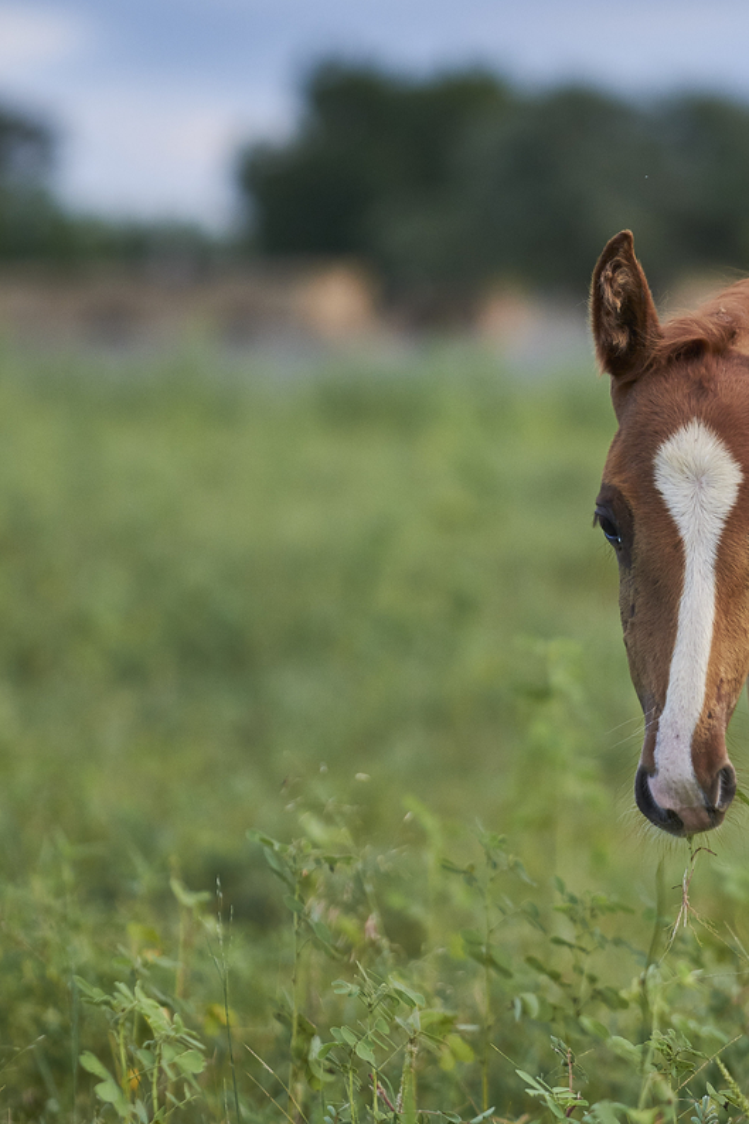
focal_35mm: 204
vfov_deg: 10.1
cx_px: 588
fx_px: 6369
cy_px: 565
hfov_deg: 6.7
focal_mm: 90
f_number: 2
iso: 400
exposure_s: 1/2500
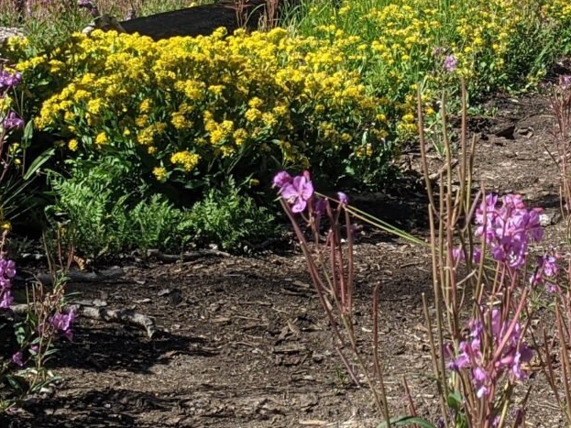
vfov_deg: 13.2
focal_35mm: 111
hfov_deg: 17.6
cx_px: 457
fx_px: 1831
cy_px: 33
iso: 55
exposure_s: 1/1957
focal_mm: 4.44
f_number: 1.8
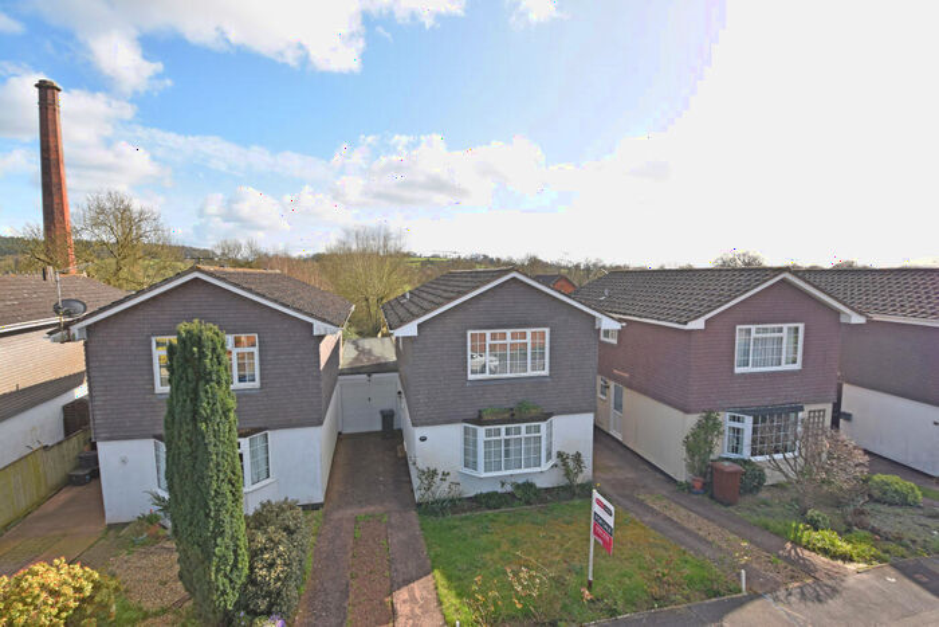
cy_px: 314
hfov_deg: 95.0
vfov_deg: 72.1
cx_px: 470
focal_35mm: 16
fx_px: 430
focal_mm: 11
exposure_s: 1/200
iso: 100
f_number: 6.3
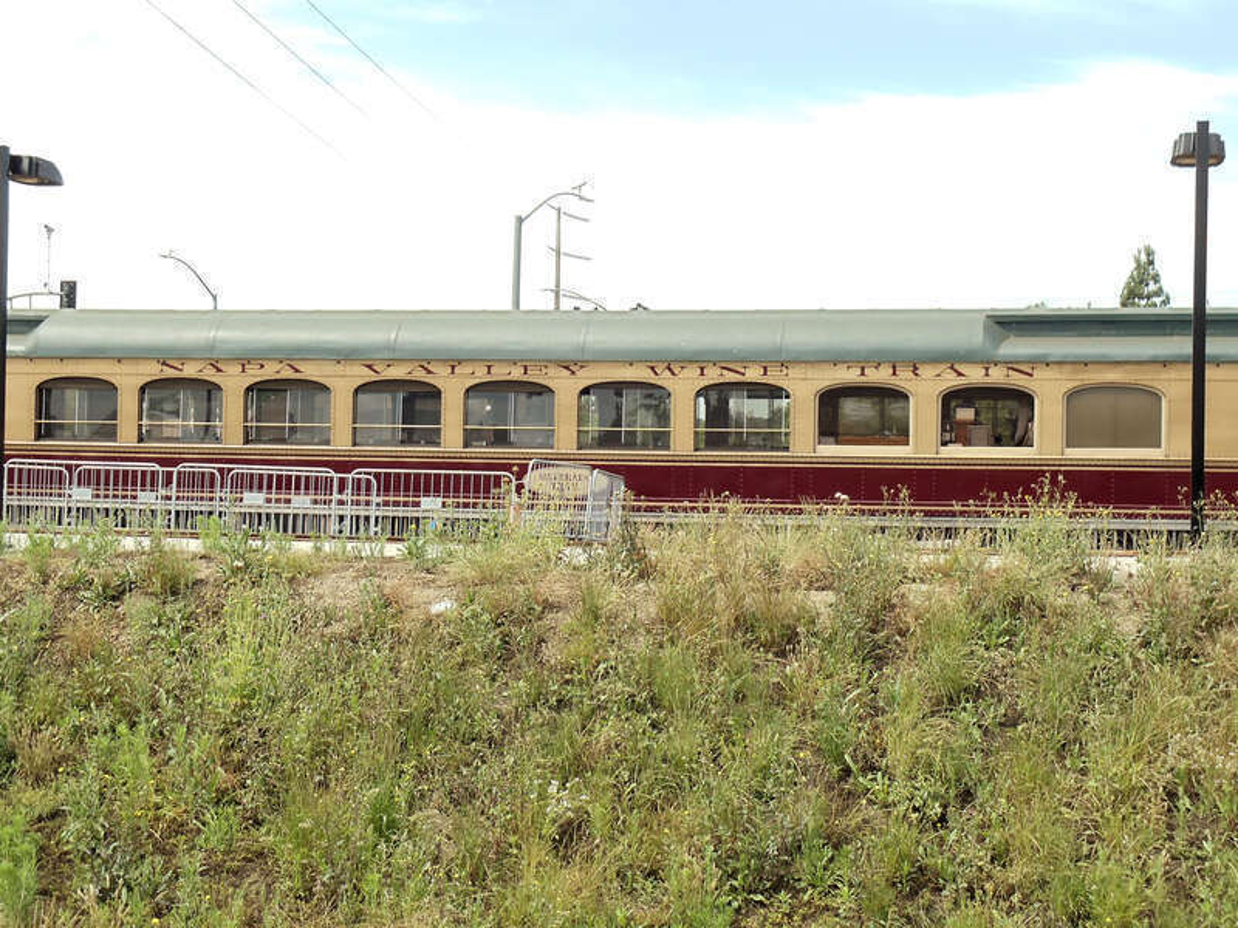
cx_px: 619
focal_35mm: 74
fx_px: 2647
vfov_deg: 19.9
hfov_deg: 26.3
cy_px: 464
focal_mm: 10.12
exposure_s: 1/100
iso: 100
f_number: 8.8
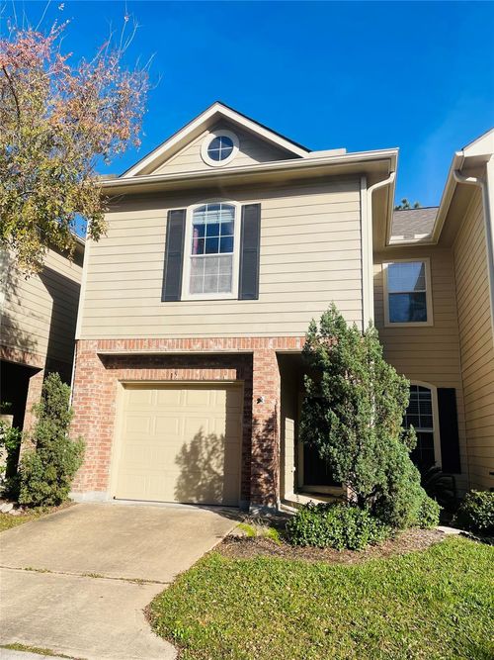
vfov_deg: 67.3
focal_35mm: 26
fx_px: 495
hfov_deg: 53.0
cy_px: 330
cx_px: 247
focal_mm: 4.2
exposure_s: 1/3861
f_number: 1.6
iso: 32
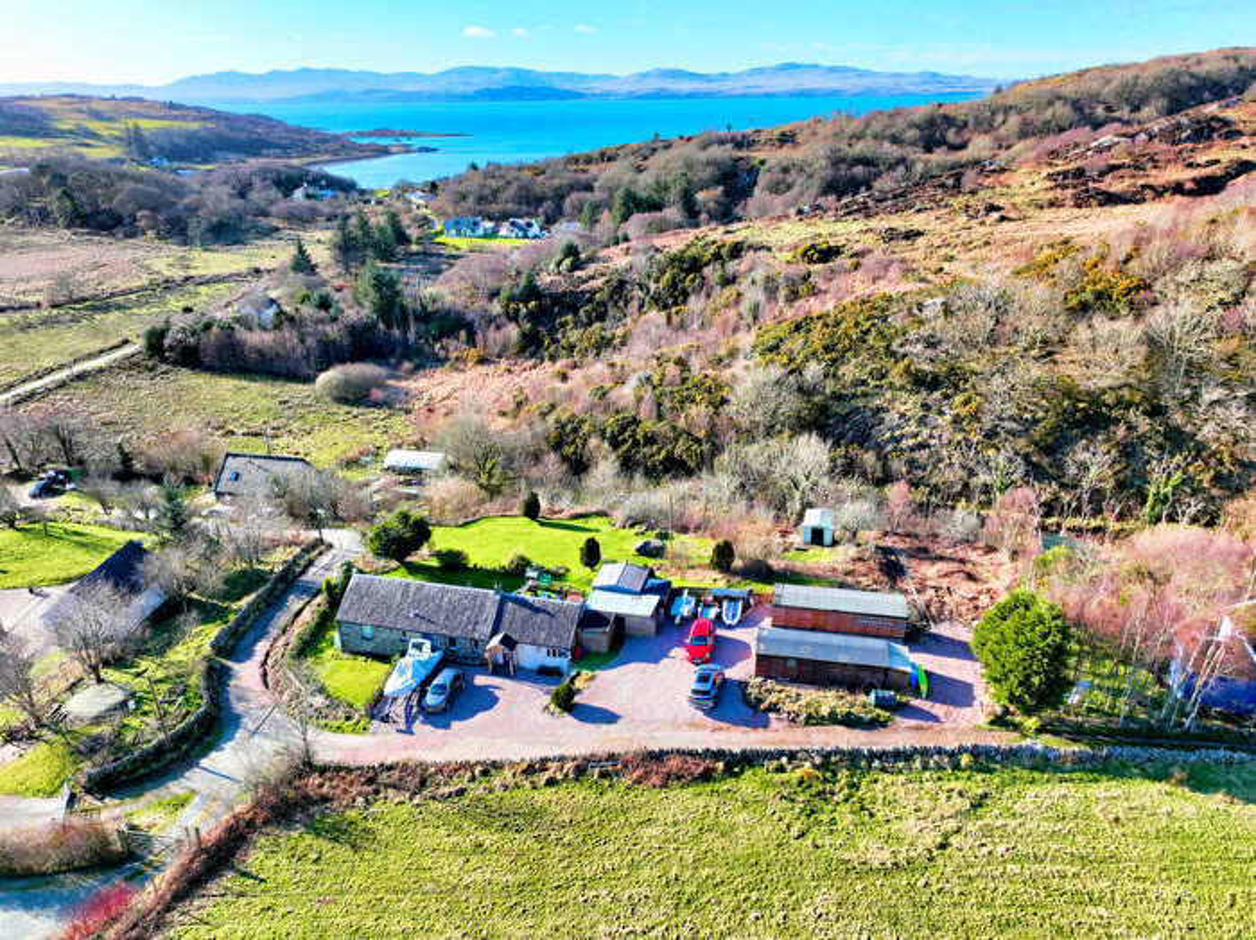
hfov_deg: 71.6
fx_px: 870
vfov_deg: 56.8
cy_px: 470
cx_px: 628
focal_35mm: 24
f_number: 2.8
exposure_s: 1/200
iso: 400
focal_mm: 12.29
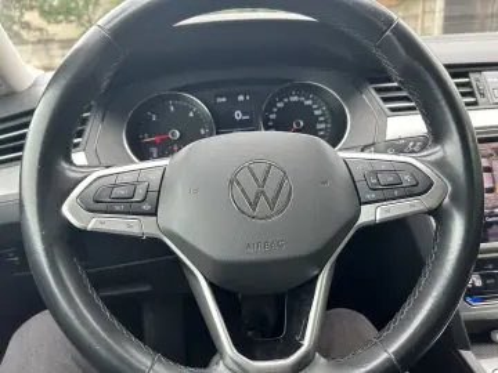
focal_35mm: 26
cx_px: 249
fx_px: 374
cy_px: 186
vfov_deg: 53.1
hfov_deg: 67.3
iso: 50
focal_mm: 5.7
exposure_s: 1/121
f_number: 1.5
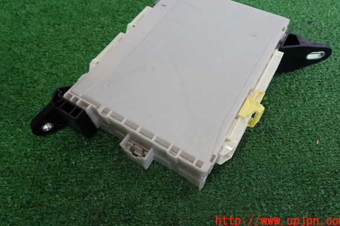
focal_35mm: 27
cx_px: 172
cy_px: 96
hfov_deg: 67.4
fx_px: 255
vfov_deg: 47.7
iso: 200
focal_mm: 4.5
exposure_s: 1/60
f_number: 2.8
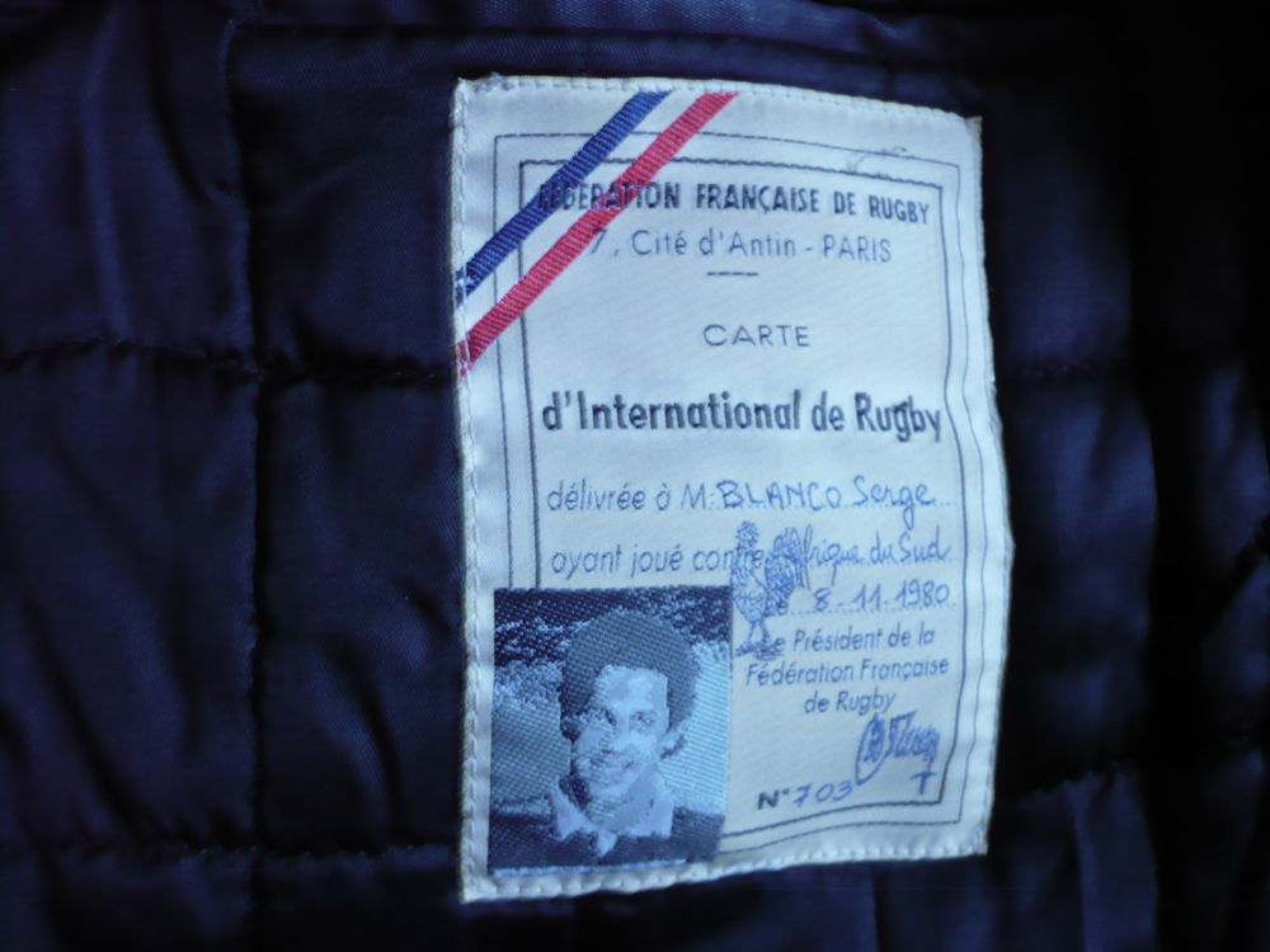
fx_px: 1284
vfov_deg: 40.7
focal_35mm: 35
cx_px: 635
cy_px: 476
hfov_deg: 52.6
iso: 200
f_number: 2.8
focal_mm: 5.8
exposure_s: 1/8
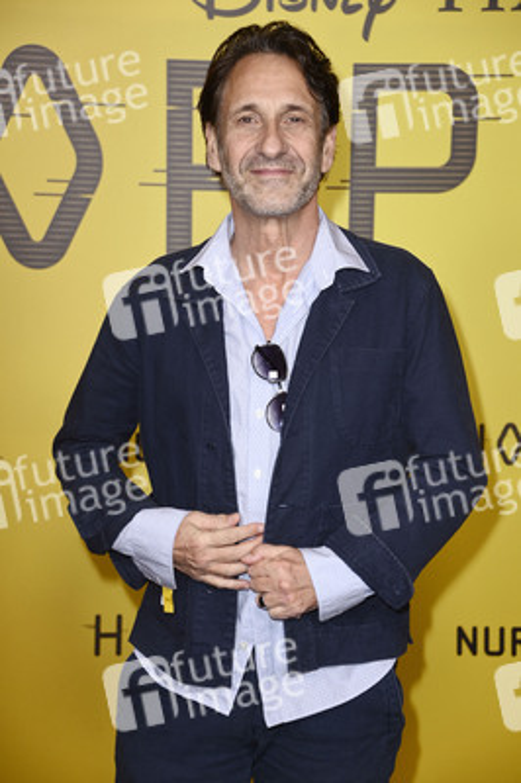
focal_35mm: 98
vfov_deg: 20.8
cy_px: 392
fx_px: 2131
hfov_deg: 13.9
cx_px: 260
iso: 1000
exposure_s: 1/250
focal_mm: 98
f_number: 5.6
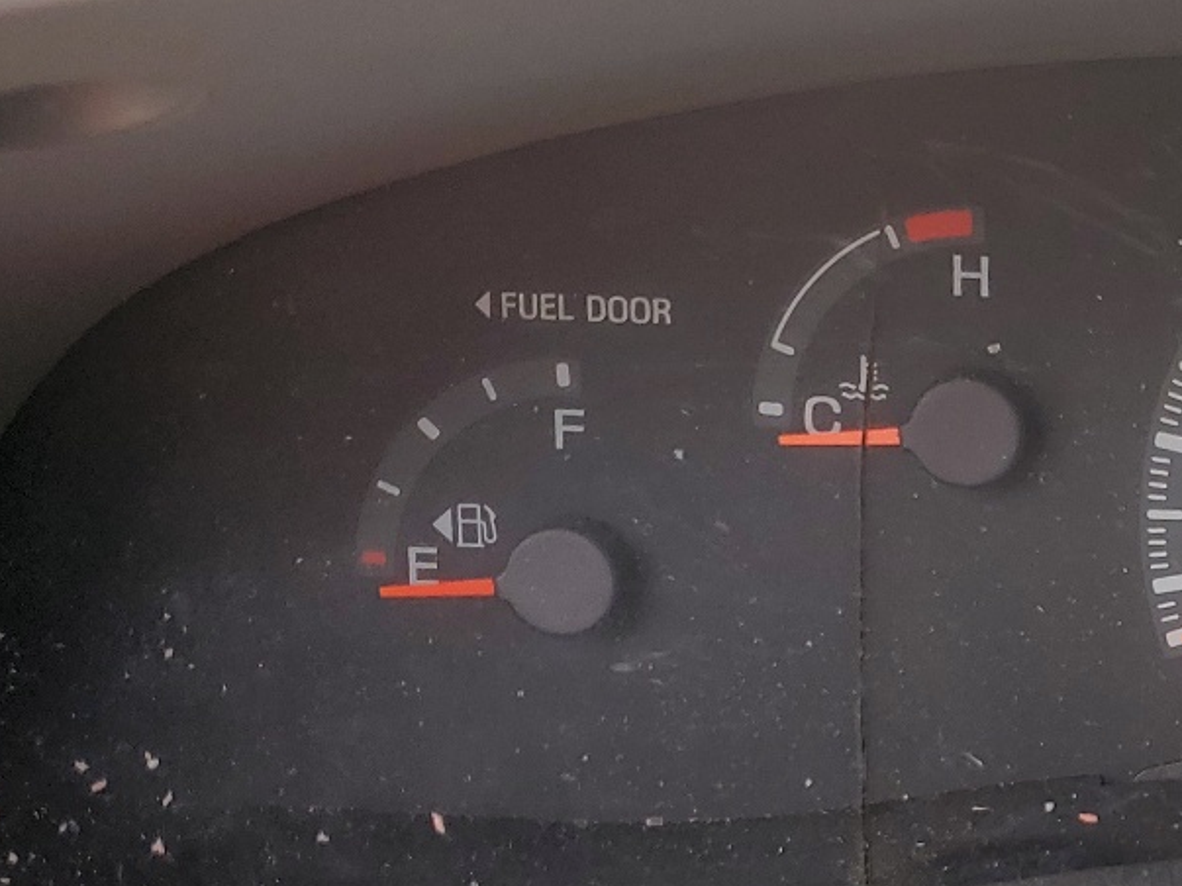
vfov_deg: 21.1
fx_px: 2356
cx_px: 1321
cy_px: 704
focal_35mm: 69
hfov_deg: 25.9
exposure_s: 1/120
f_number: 1.5
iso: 51
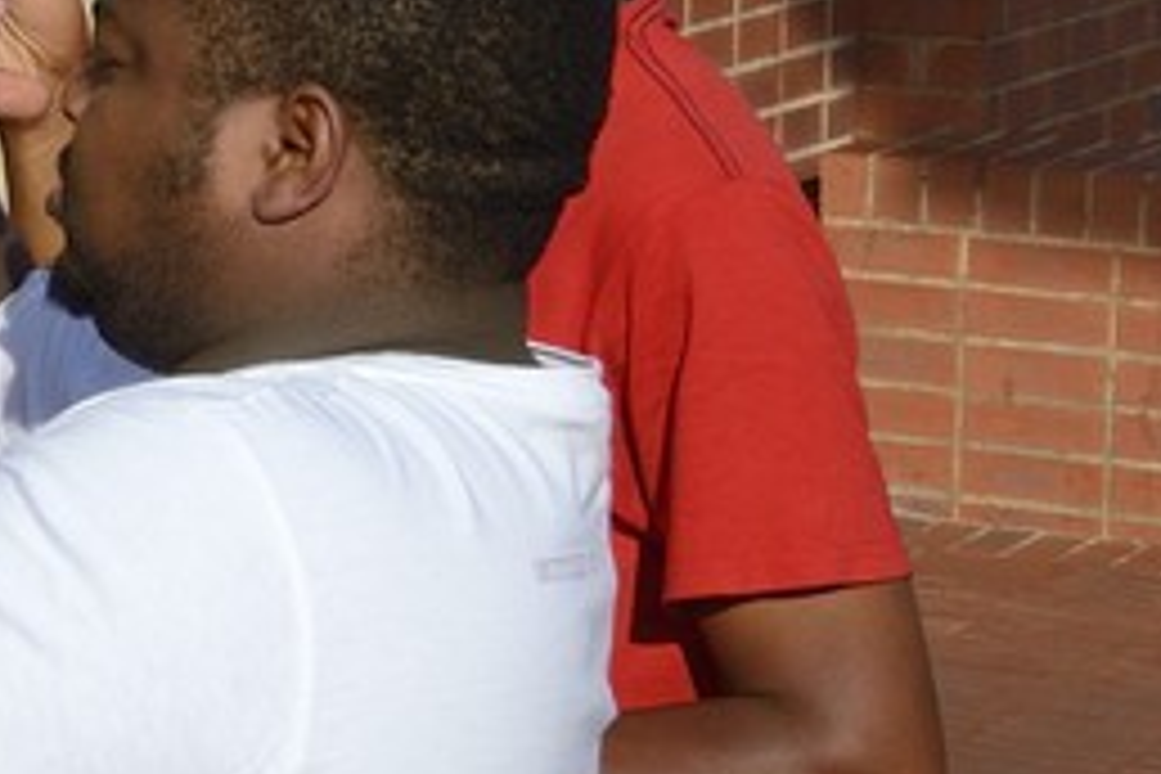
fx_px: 5805
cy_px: -54
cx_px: -2187
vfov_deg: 7.6
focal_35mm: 180
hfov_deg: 9.3
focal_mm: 29
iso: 200
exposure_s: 1/250
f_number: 14
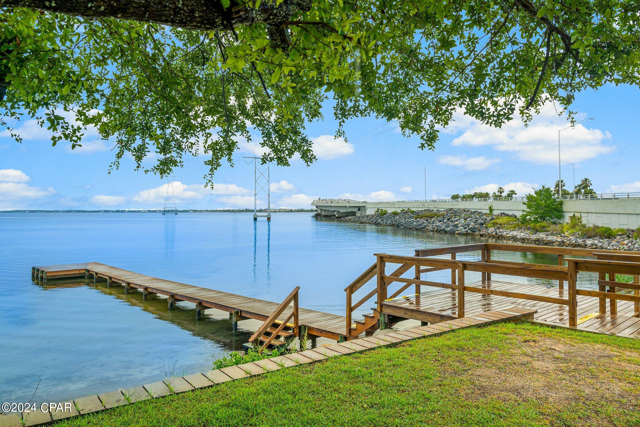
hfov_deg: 73.7
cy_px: 214
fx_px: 427
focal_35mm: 24
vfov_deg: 53.1
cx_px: 320
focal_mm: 24
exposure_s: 1/80
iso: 160
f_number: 8
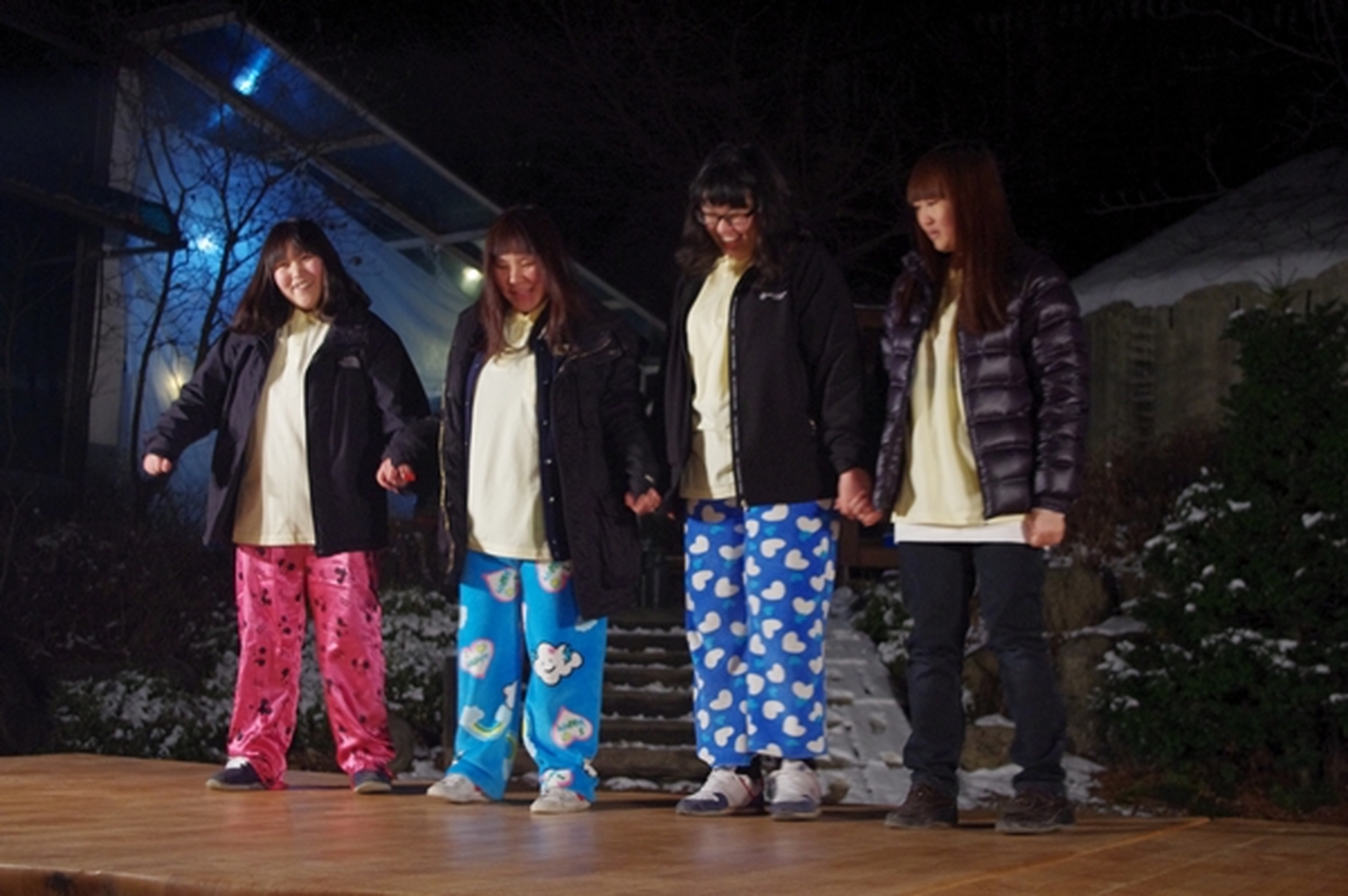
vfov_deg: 27.5
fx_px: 1833
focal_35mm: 49
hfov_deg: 40.4
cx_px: 674
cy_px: 448
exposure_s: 1/40
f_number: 4
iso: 1600
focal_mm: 32.5
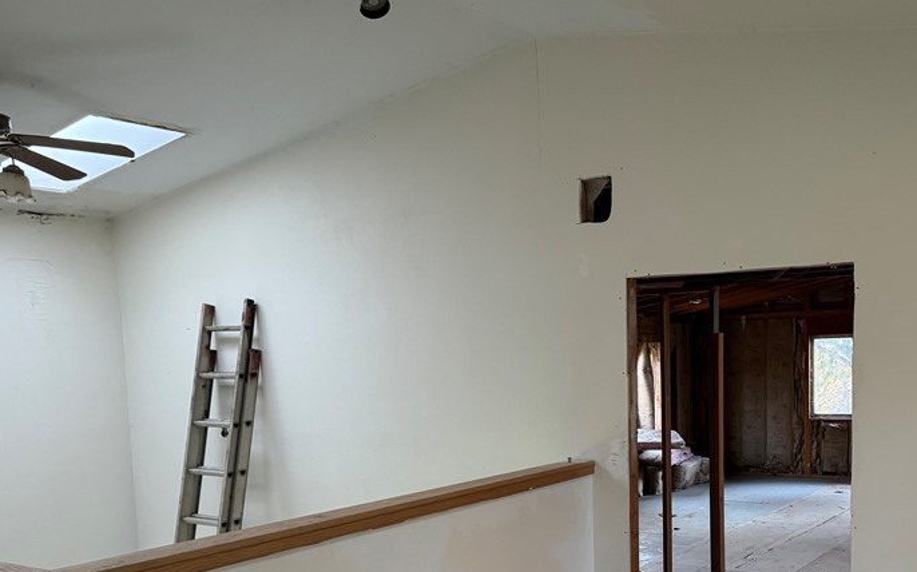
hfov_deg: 51.0
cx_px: 579
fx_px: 949
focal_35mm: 38
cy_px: 430
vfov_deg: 32.9
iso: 400
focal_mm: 6.86
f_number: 1.78
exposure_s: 1/60
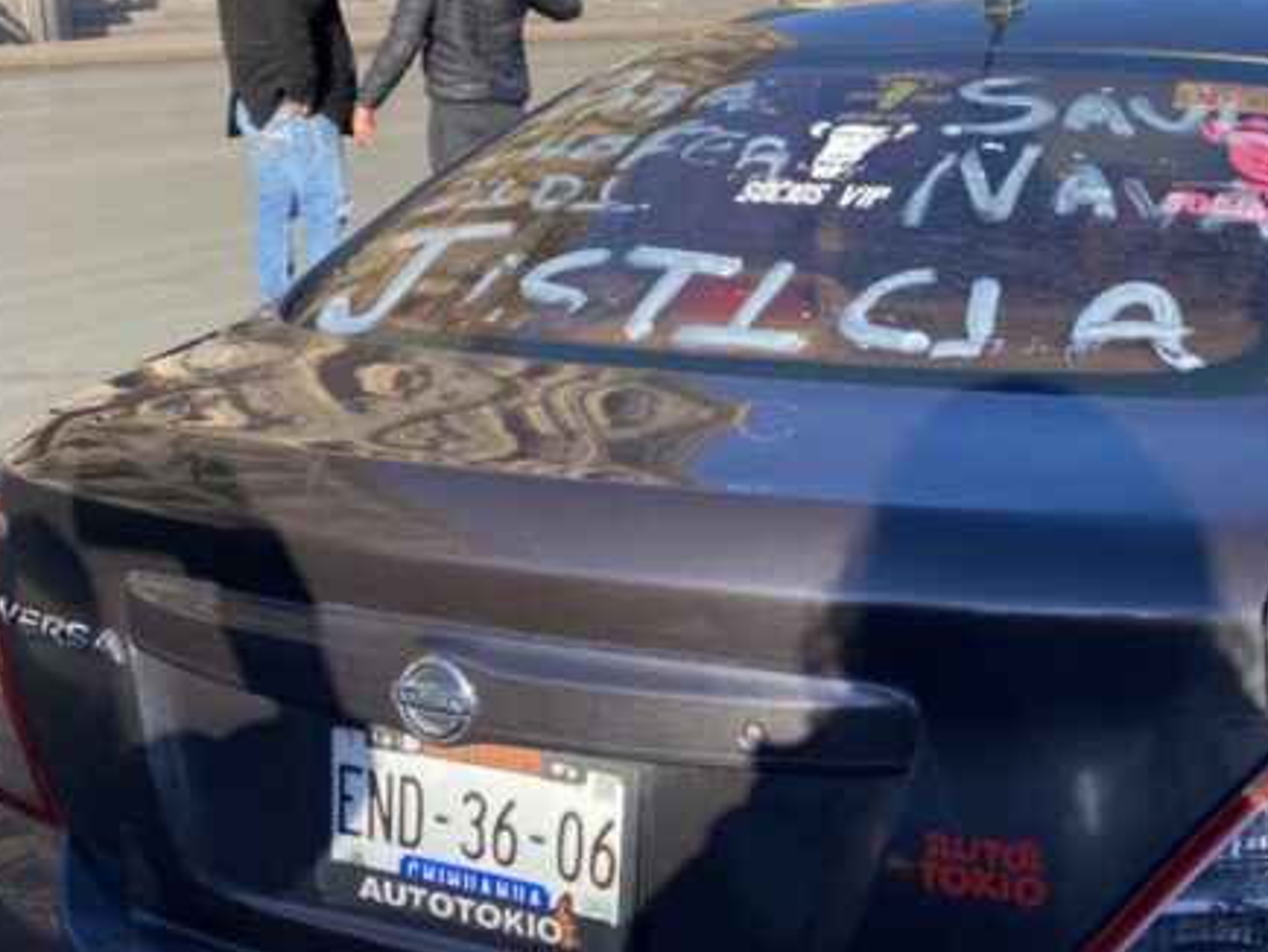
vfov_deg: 31.5
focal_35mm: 46
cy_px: 461
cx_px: 961
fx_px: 1686
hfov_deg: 40.0
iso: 32
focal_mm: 4.25
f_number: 1.8
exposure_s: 1/1346
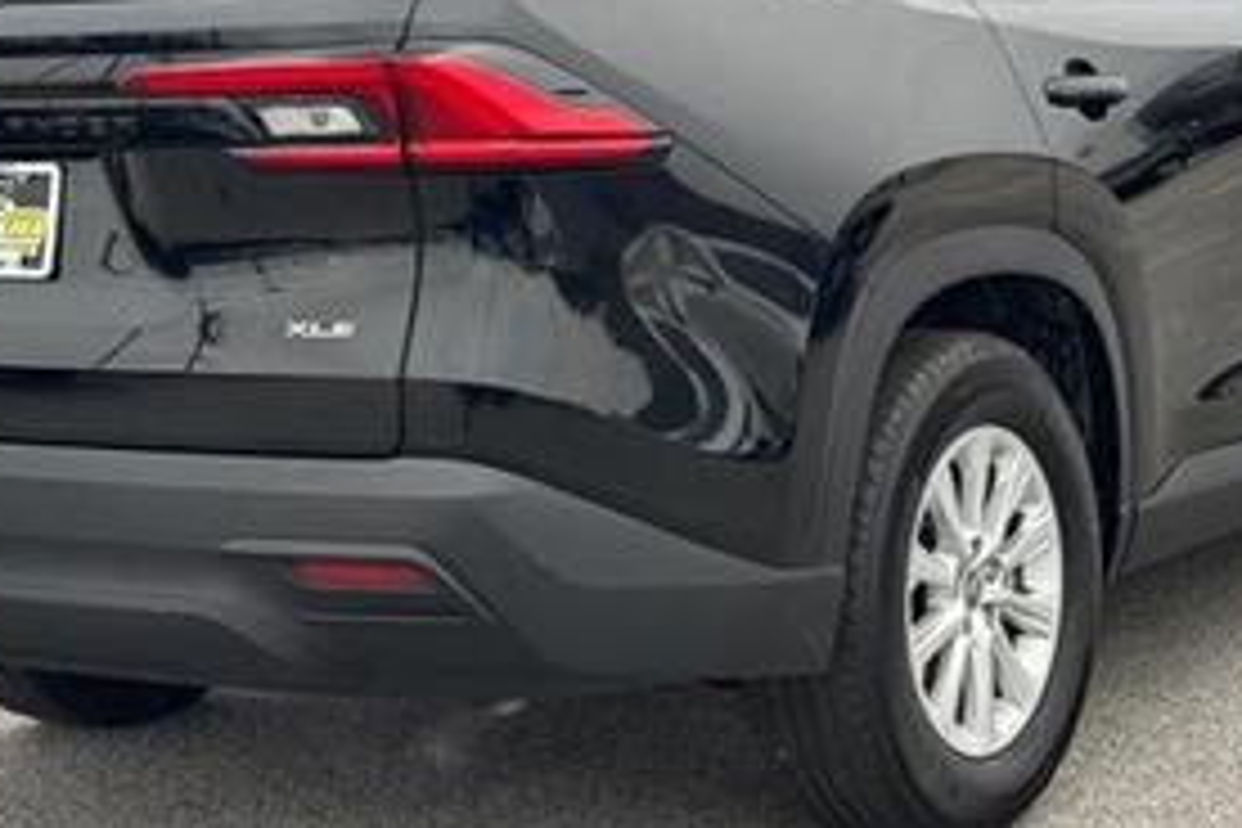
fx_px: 3139
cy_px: 252
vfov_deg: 15.0
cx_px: 634
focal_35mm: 91
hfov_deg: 22.4
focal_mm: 6.76
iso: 64
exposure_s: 1/544
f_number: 1.78
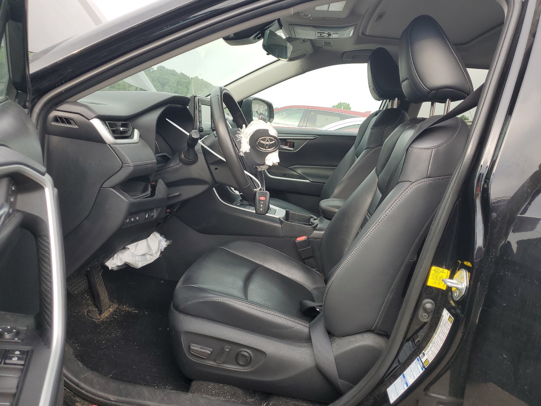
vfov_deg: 53.1
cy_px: 203
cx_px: 270
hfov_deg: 67.3
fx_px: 406
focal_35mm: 26
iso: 50
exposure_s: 1/256
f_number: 1.5
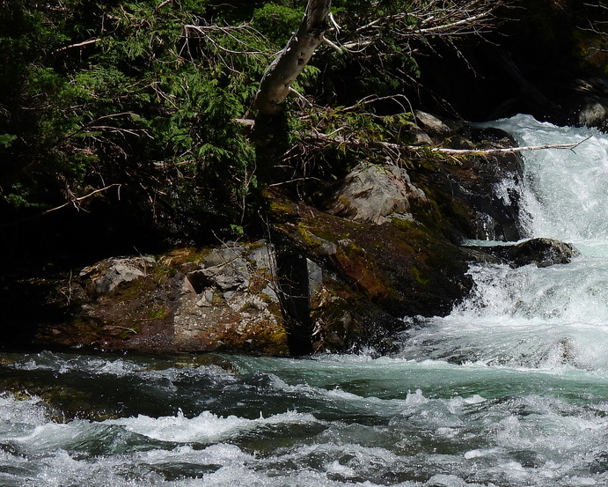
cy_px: 322
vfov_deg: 3.6
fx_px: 7811
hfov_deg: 4.5
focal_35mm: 434
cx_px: 452
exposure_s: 1/800
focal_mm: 42.8
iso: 100
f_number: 4.5
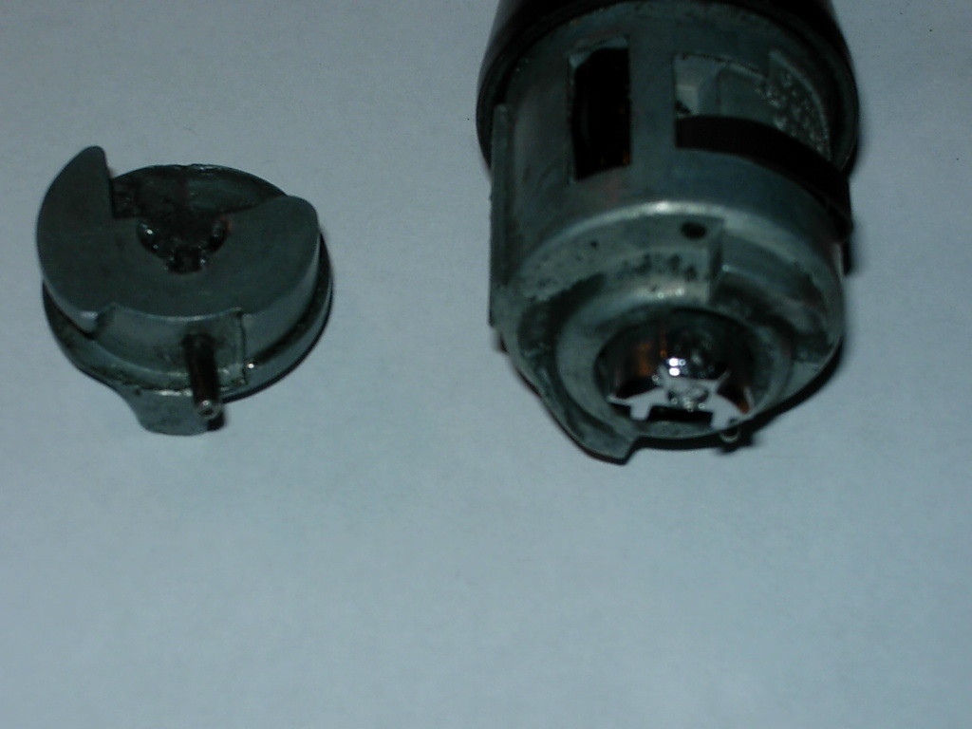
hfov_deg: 17.4
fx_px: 3173
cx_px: 486
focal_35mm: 113
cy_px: 364
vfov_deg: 13.1
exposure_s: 1/64
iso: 79
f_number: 8.2
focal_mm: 23.4
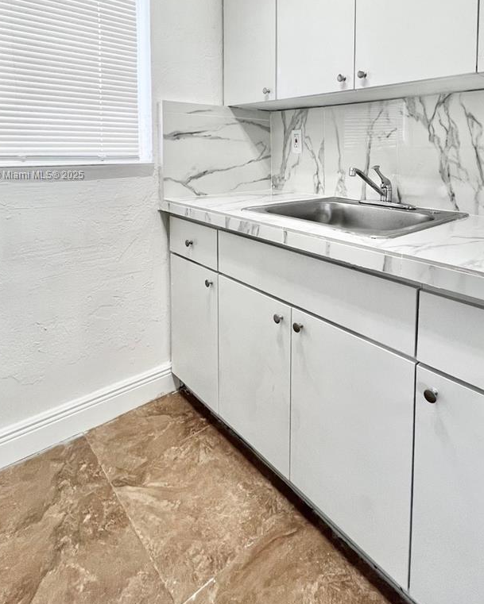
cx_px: 296
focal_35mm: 20
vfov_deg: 76.3
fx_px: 358
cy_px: 175
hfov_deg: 67.3
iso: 100
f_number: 1.8
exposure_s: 1/120
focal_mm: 1.57
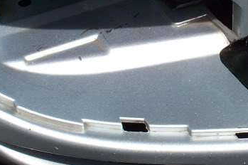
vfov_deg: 12.4
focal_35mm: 110
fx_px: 757
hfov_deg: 18.1
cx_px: 257
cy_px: 39
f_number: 5
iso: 80
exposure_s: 1/320
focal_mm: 7.54
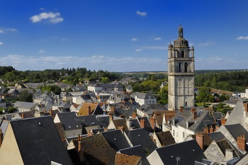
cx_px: 124
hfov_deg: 51.3
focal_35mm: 38
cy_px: 82
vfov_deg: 35.5
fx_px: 258
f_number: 11
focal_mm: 25
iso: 100
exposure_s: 1/160
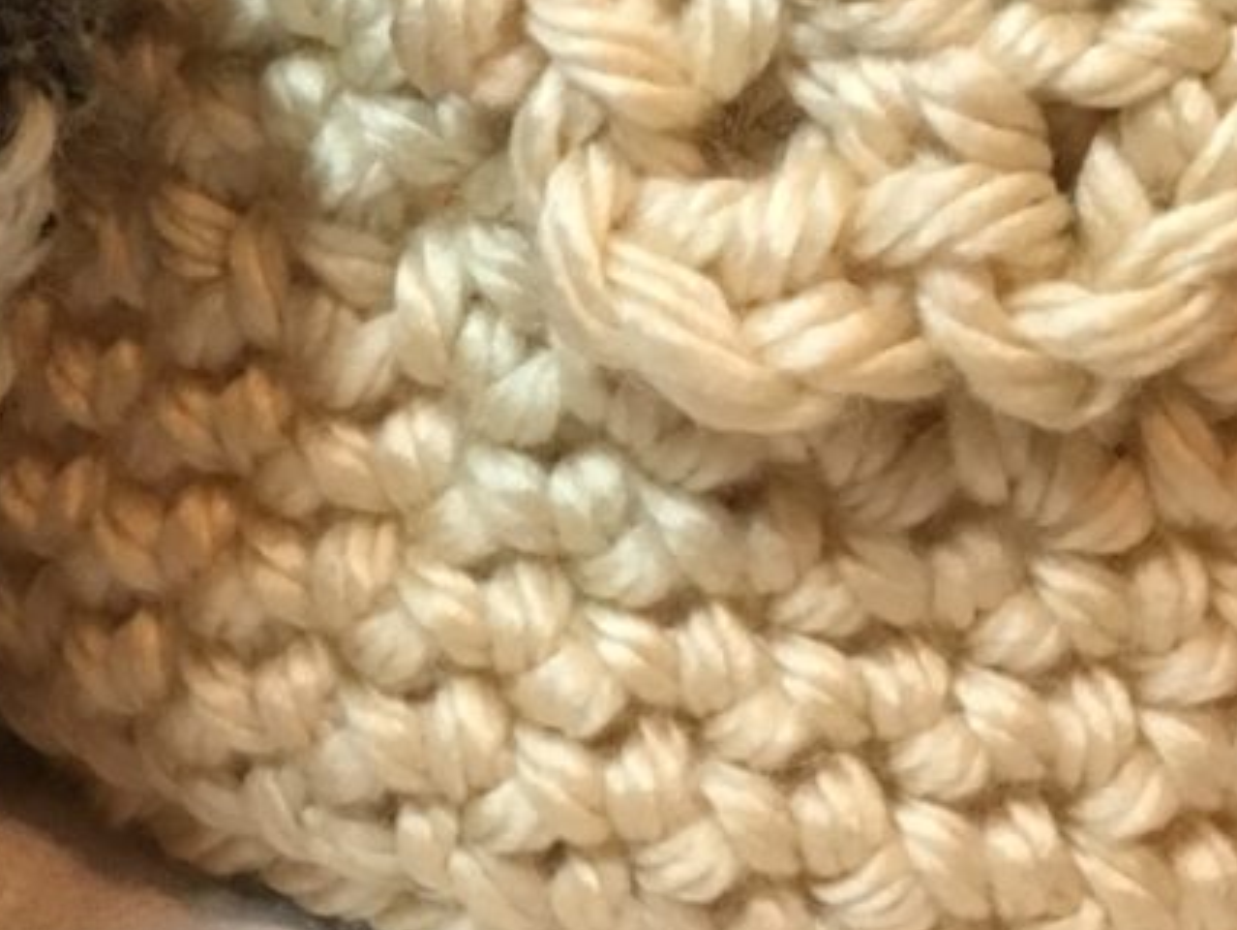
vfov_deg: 14.5
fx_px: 3647
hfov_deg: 18.4
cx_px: -176
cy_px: 480
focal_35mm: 102
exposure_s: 1/24
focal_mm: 4.15
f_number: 2.2
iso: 200
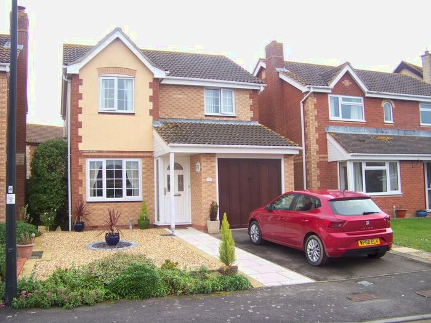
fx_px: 448
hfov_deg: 51.4
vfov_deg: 39.7
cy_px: 162
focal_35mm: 36
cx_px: 216
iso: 66
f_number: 2.8
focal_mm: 5.85
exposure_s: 1/125
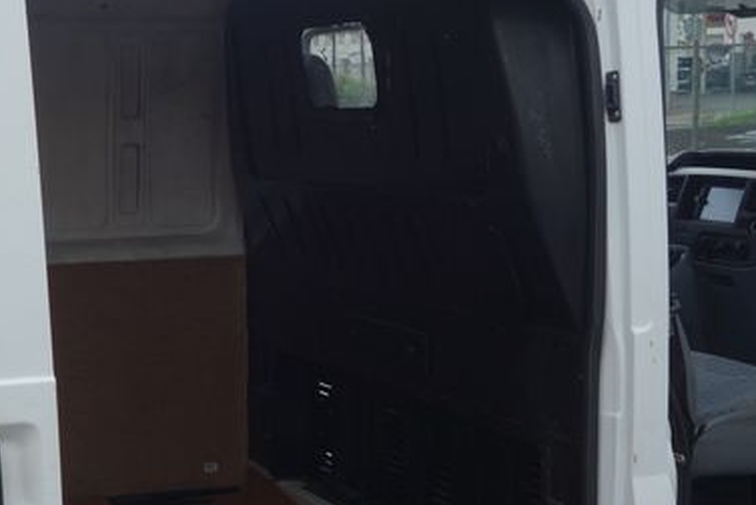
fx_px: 1597
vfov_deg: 17.9
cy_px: 346
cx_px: 265
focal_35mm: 76
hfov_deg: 26.5
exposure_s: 1/640
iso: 125
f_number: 4
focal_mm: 10.4
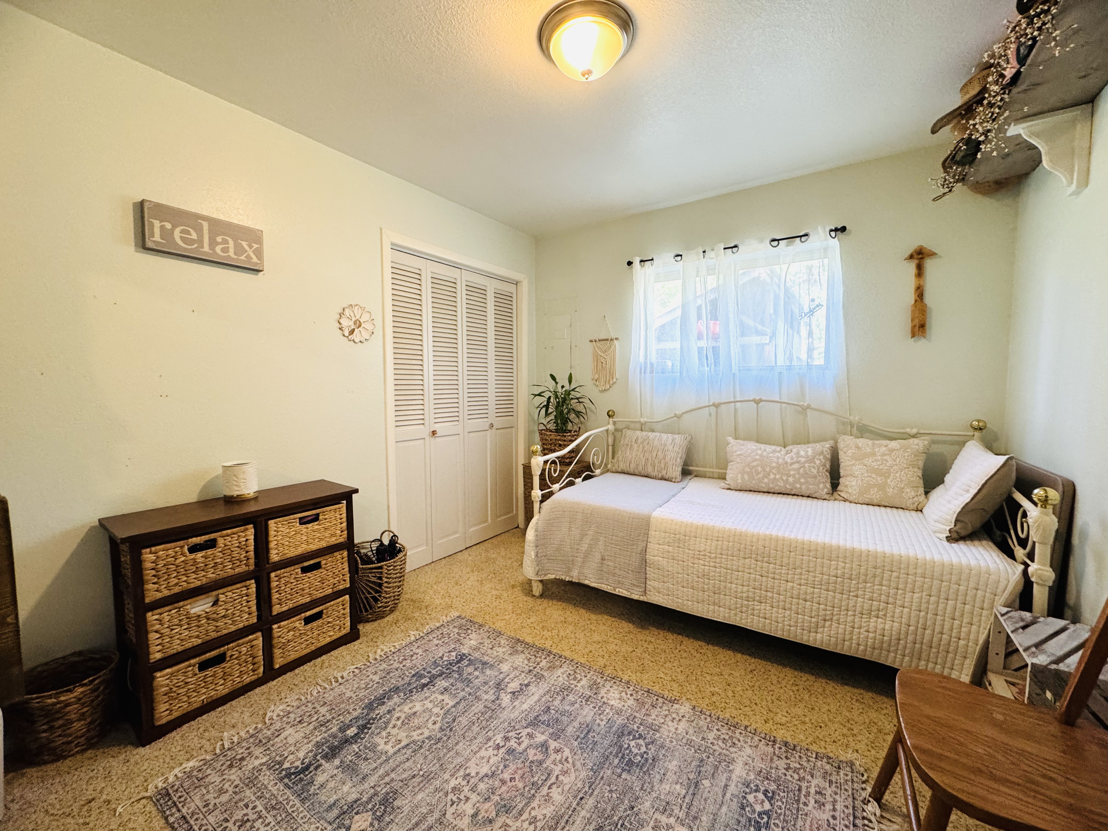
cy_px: 416
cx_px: 554
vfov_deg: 85.7
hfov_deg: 102.1
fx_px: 448
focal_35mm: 14
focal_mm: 2.22
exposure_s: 1/60
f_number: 2.2
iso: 250
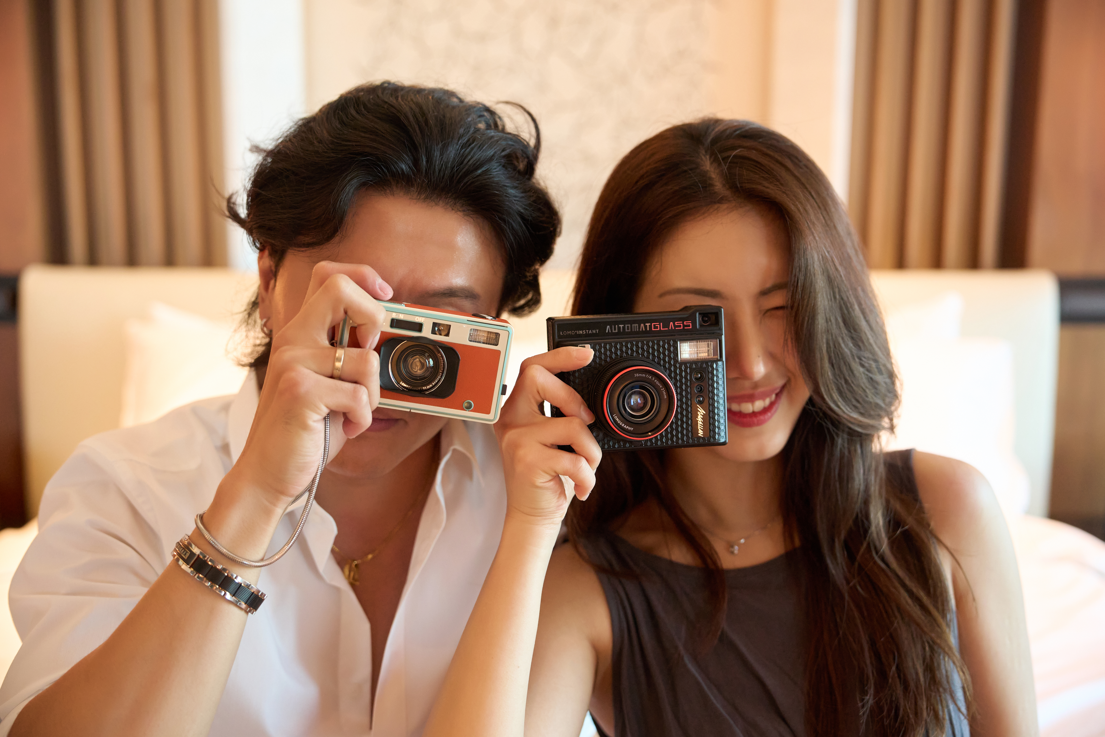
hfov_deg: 46.4
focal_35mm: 42
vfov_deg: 31.9
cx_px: 552
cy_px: 368
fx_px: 1289
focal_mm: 42
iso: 2500
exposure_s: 1/125
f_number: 2.8
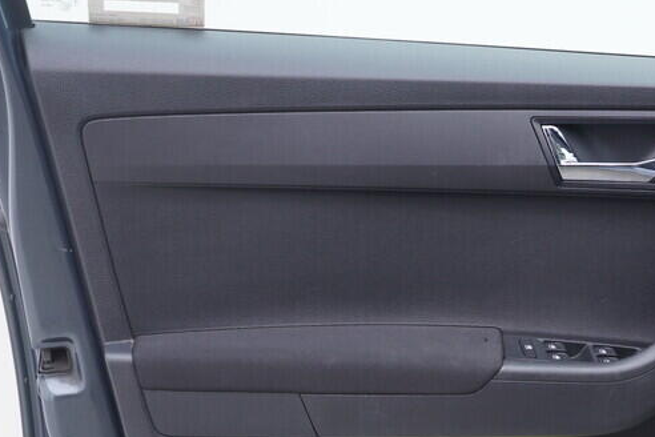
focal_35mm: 75
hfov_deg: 26.8
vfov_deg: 18.0
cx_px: 450
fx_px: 1364
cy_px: 355
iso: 125
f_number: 3.2
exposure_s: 1/40
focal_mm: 24
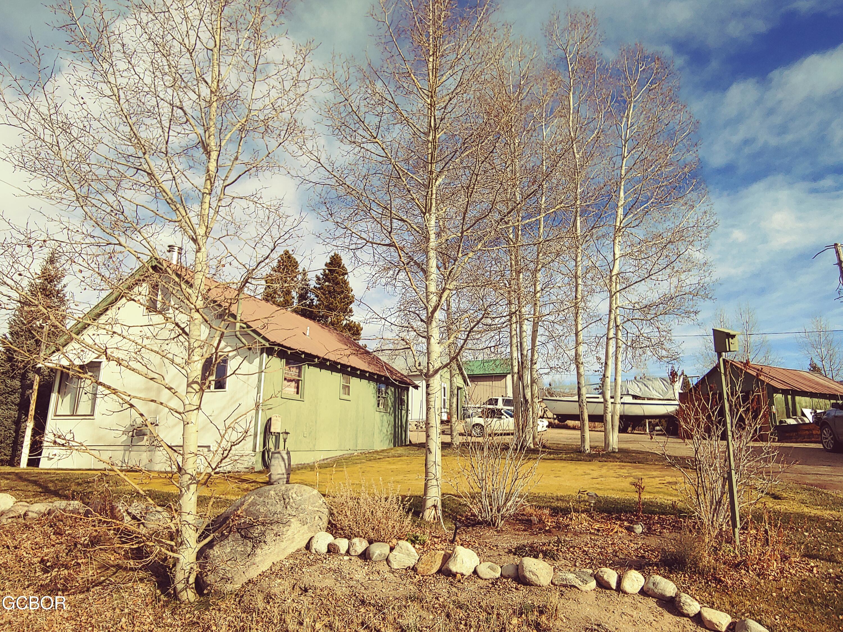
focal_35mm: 20
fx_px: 487
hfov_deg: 81.7
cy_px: 316
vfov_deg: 66.0
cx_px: 422
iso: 50
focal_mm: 2.18
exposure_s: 1/1020
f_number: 1.9
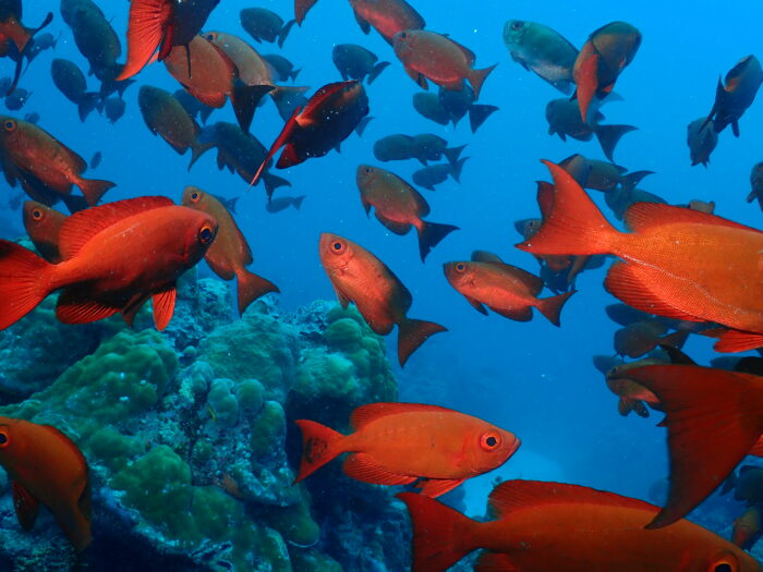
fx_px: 882
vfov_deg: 36.0
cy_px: 286
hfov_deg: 46.8
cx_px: 382
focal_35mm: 40
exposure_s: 1/160
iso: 200
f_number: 4
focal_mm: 7.34
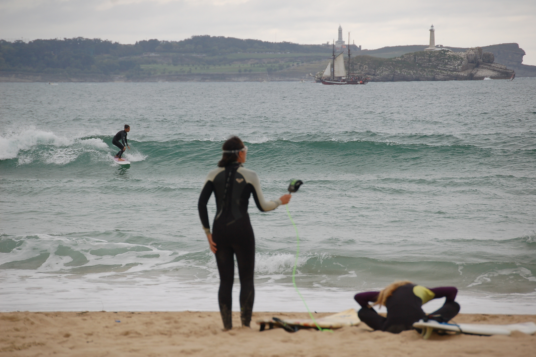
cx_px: 268
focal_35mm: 232
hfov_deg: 8.9
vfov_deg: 5.9
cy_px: 178
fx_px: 3459
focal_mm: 155
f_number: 7.1
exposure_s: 1/400
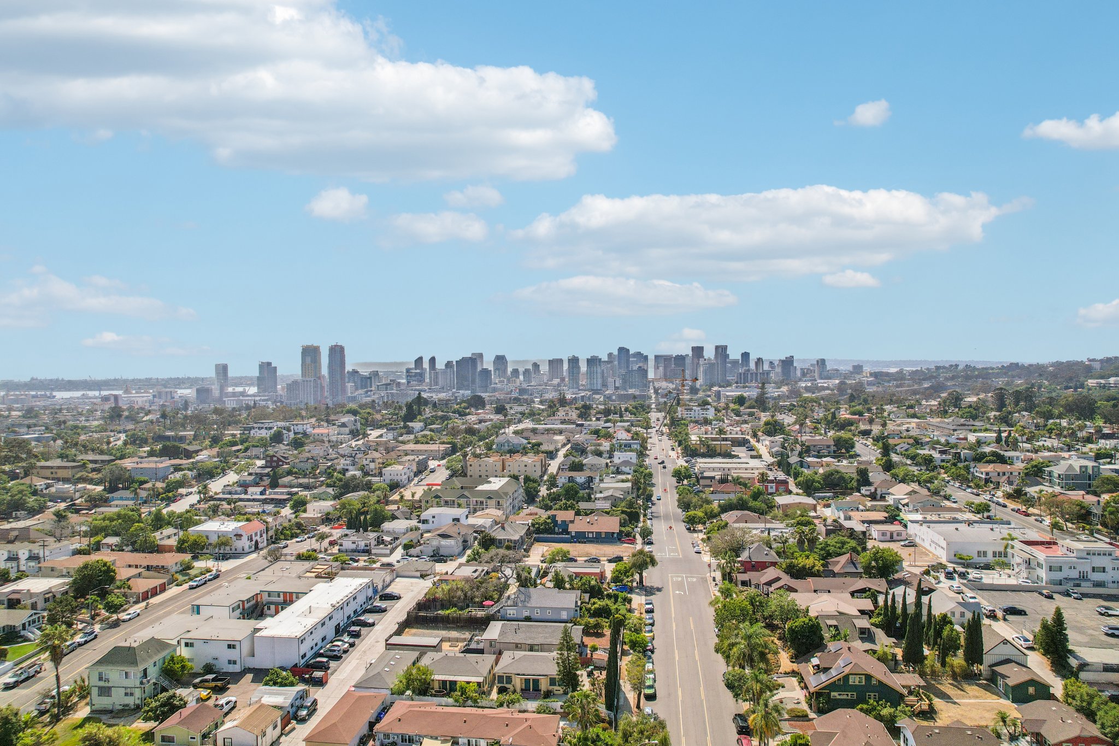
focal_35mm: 22
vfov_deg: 57.2
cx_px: 560
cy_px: 373
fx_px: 684
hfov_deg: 78.6
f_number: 2.8
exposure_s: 1/5000
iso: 100
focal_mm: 8.38
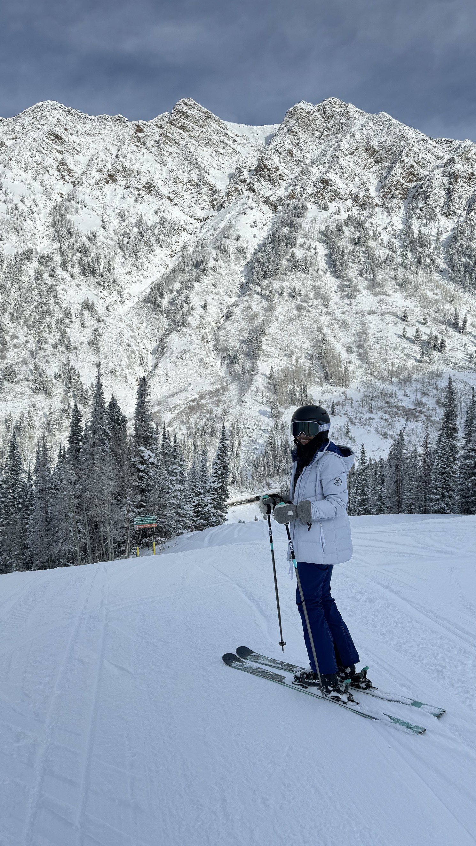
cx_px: 215
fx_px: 606
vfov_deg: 69.8
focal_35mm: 27
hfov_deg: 42.8
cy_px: 436
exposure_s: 1/2105
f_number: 1.78
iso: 80
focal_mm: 6.86
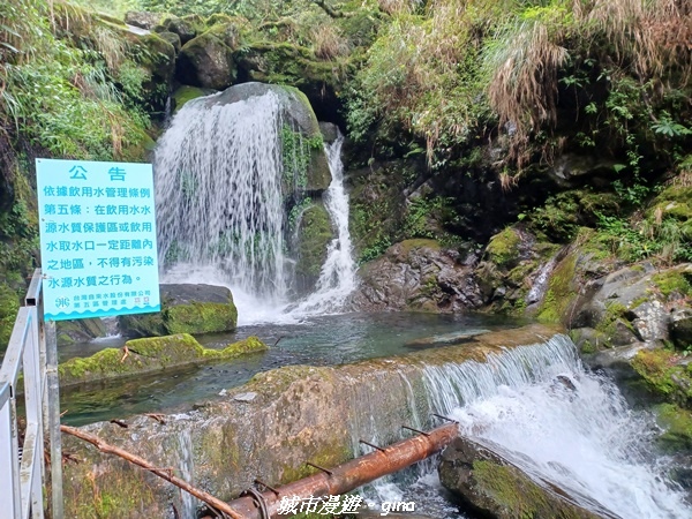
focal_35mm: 25
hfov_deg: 69.4
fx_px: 500
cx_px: 346
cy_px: 260
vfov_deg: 54.9
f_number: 1.8
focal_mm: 4.6
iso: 125
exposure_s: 1/59
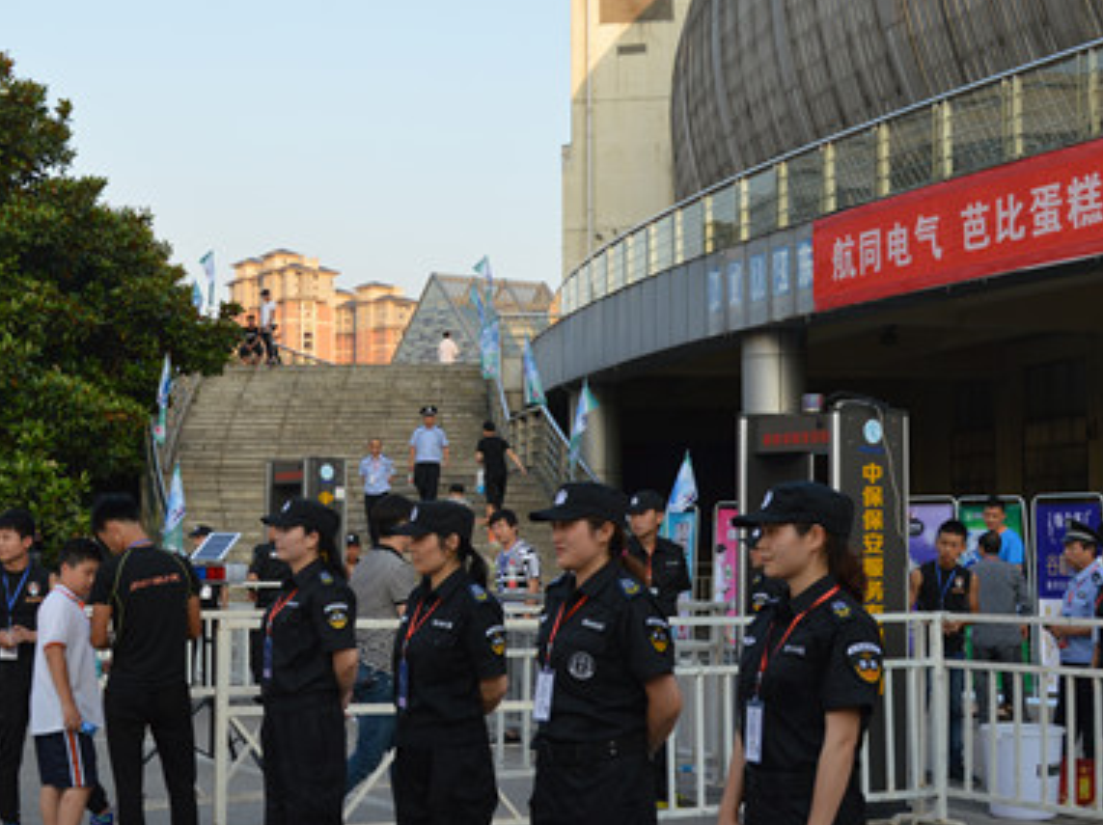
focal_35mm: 57
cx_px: 379
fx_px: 1807
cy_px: 414
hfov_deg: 33.7
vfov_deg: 25.7
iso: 125
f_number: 5.6
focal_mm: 25
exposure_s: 1/125
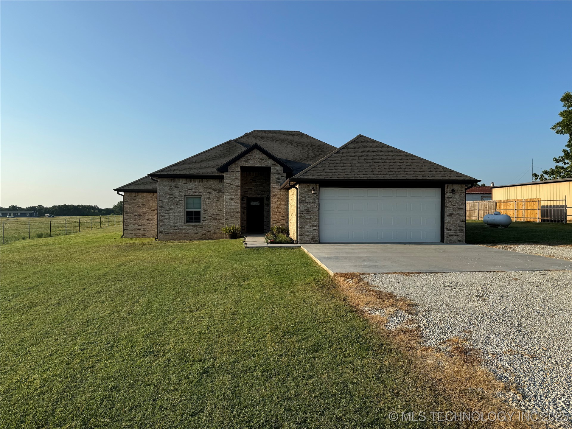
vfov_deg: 56.8
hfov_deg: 71.6
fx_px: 397
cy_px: 214
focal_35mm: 24
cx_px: 286
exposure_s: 1/3597
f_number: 1.78
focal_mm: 6.76
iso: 80
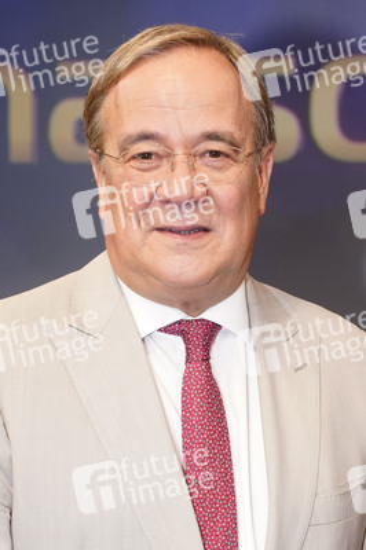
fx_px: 764
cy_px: 275
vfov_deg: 39.6
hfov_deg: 26.9
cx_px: 183
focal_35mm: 50
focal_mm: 50
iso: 2000
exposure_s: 1/125
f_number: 5.6
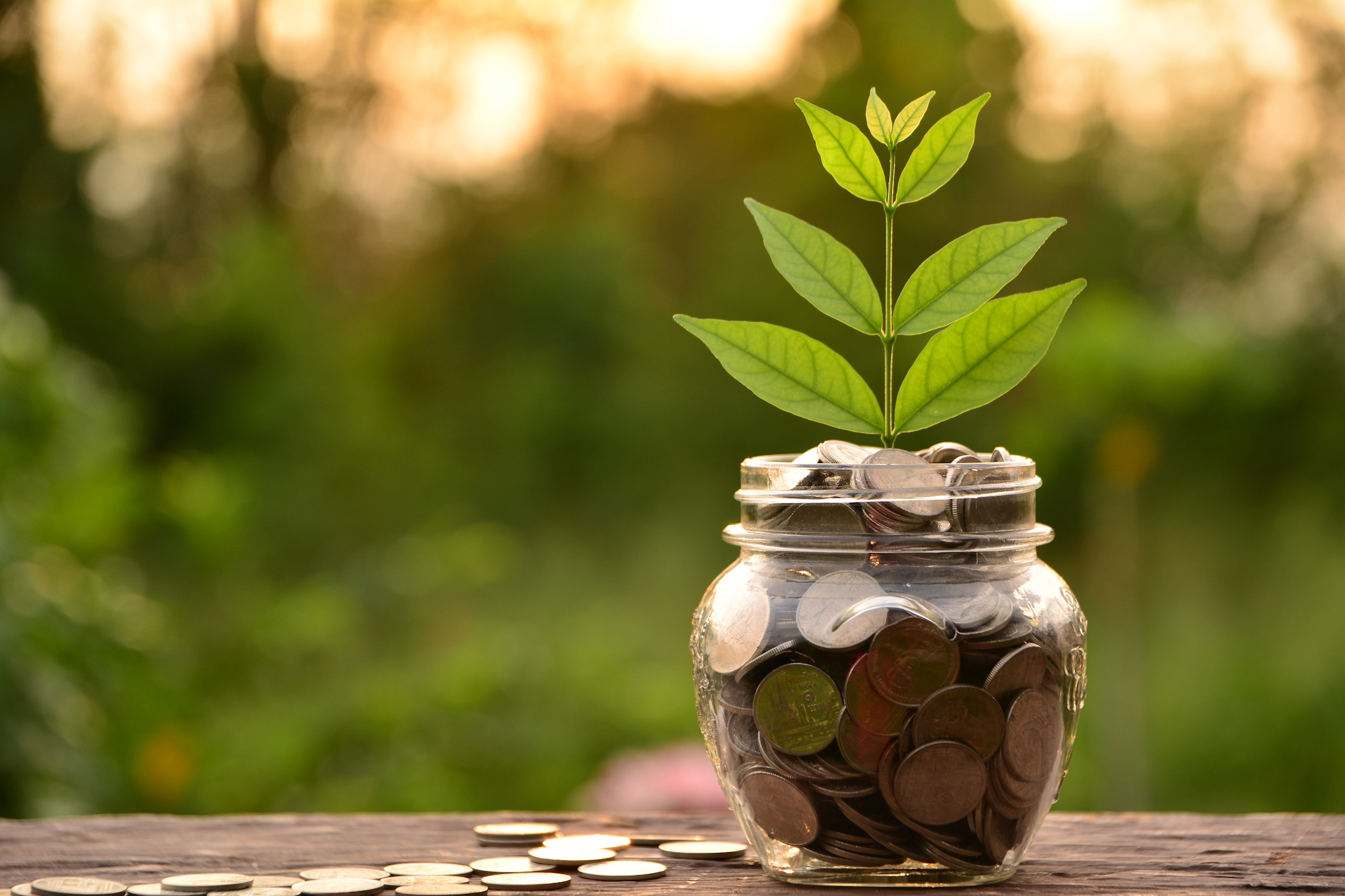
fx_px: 3922
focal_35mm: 105
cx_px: 672
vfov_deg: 13.0
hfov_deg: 19.5
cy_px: 448
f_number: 4
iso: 100
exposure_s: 1/160
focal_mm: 70
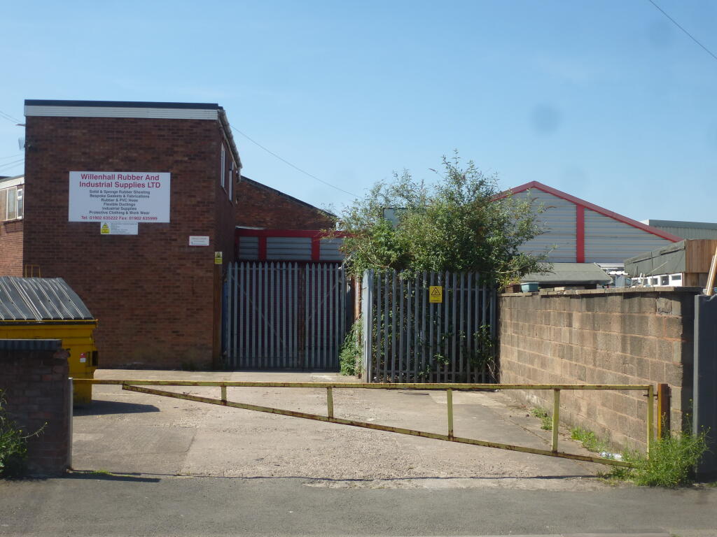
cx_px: 358
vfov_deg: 29.7
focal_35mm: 49
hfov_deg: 38.9
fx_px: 1015
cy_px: 268
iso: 100
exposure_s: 1/640
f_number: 4.1
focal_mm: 8.7
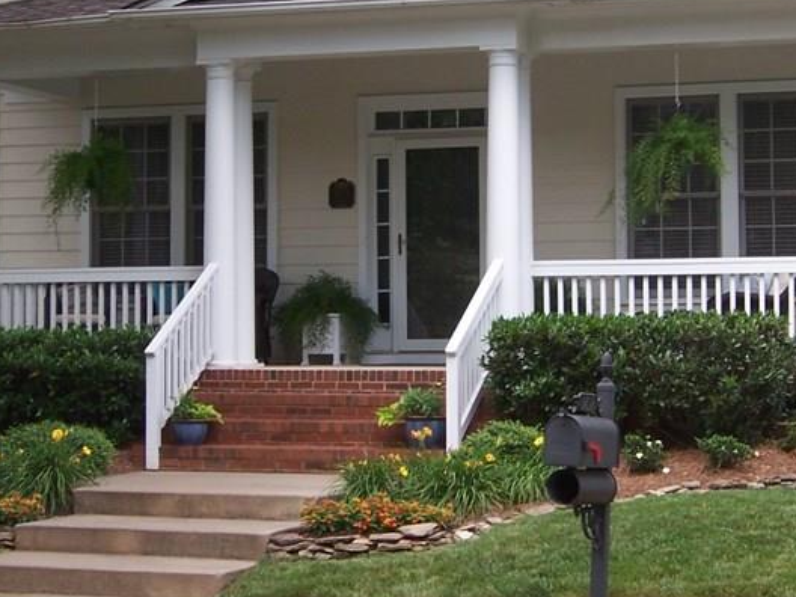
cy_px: 225
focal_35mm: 95
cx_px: 371
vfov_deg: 15.5
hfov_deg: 20.6
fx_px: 2185
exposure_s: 1/180
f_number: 4
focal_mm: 8.2
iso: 80
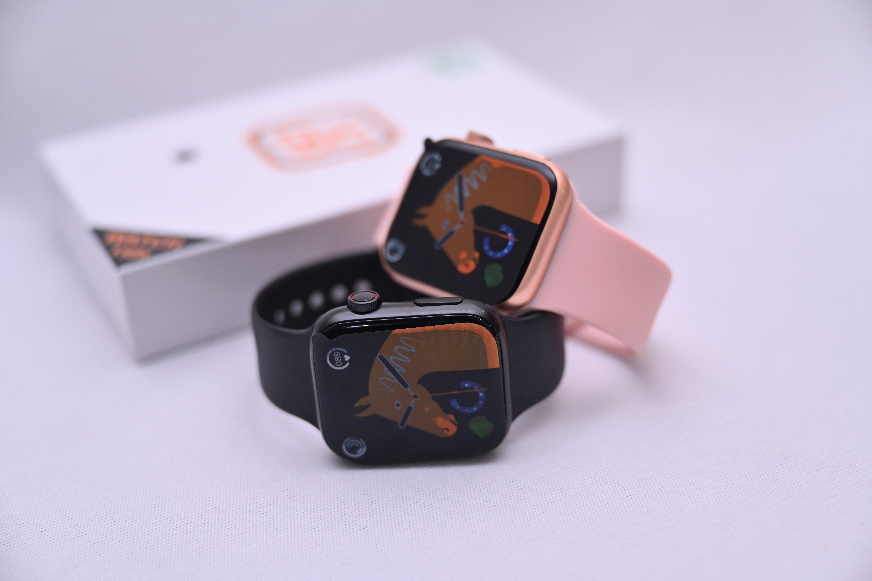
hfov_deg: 38.9
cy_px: 290
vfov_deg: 26.5
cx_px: 436
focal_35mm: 51
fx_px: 1235
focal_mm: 51
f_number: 3.2
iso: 200
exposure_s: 1/125
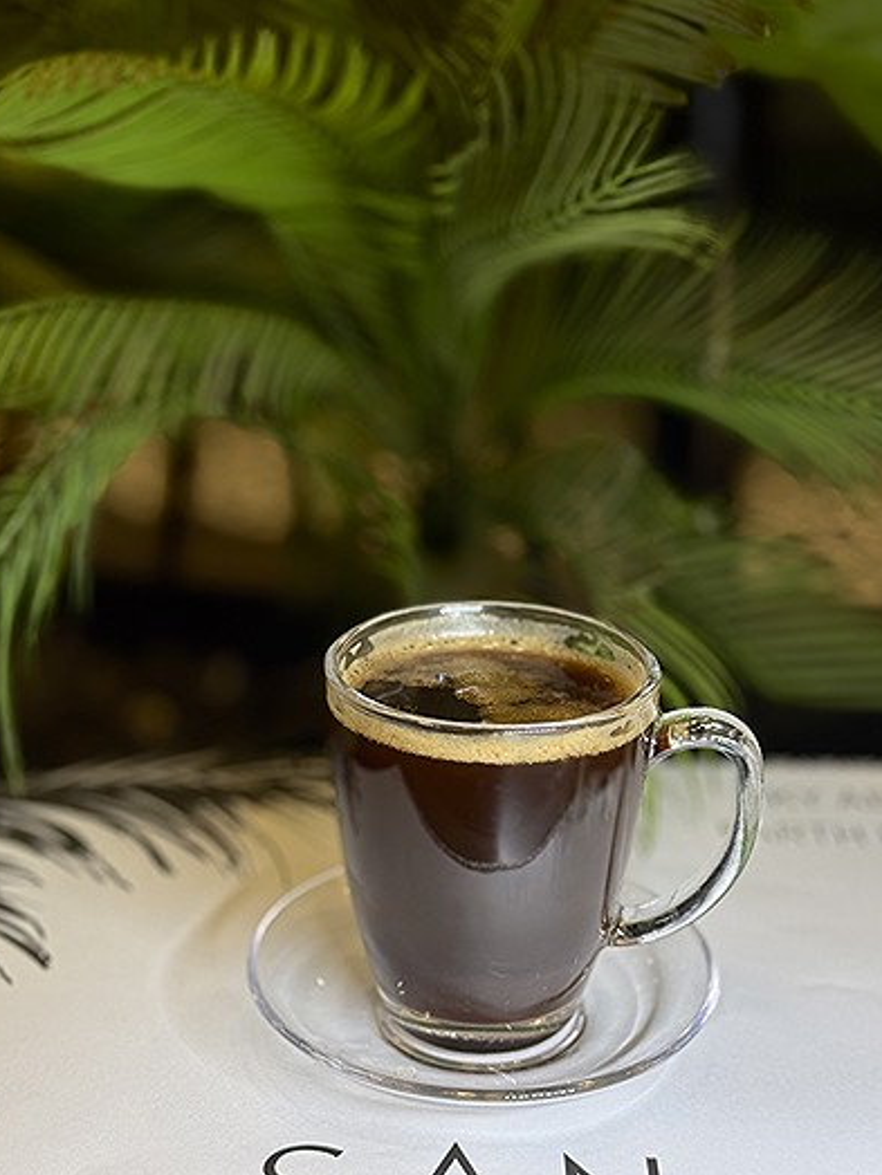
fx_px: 1869
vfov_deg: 34.9
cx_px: 440
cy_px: 670
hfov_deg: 26.6
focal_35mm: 55
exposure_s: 1/50
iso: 125
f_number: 1.78
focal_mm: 6.76
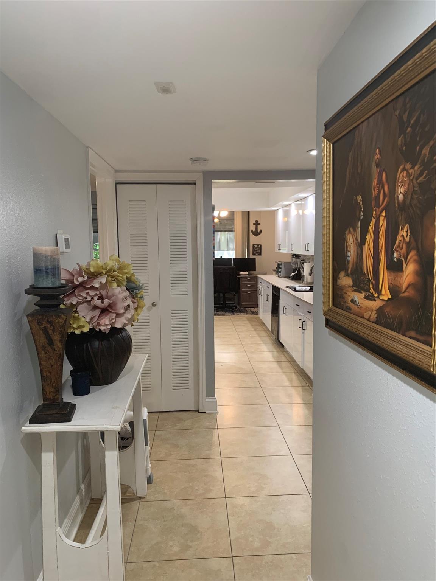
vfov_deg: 67.3
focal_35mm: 26
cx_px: 218
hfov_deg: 53.1
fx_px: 437
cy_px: 290
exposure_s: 1/60
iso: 125
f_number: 1.8
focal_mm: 4.25
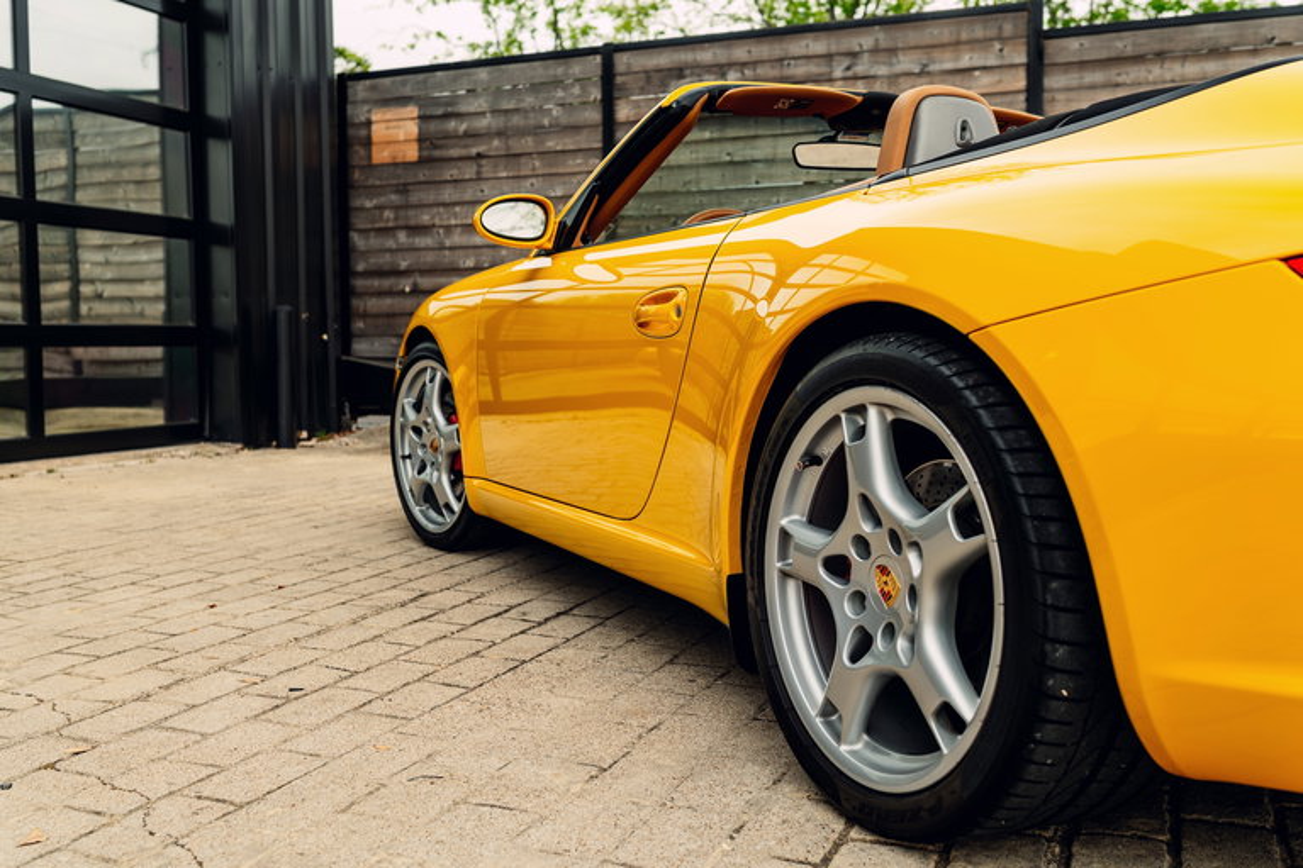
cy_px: 434
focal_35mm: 35
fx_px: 1267
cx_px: 652
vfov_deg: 37.9
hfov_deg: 54.4
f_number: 3.5
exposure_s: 1/100
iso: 100
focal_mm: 35
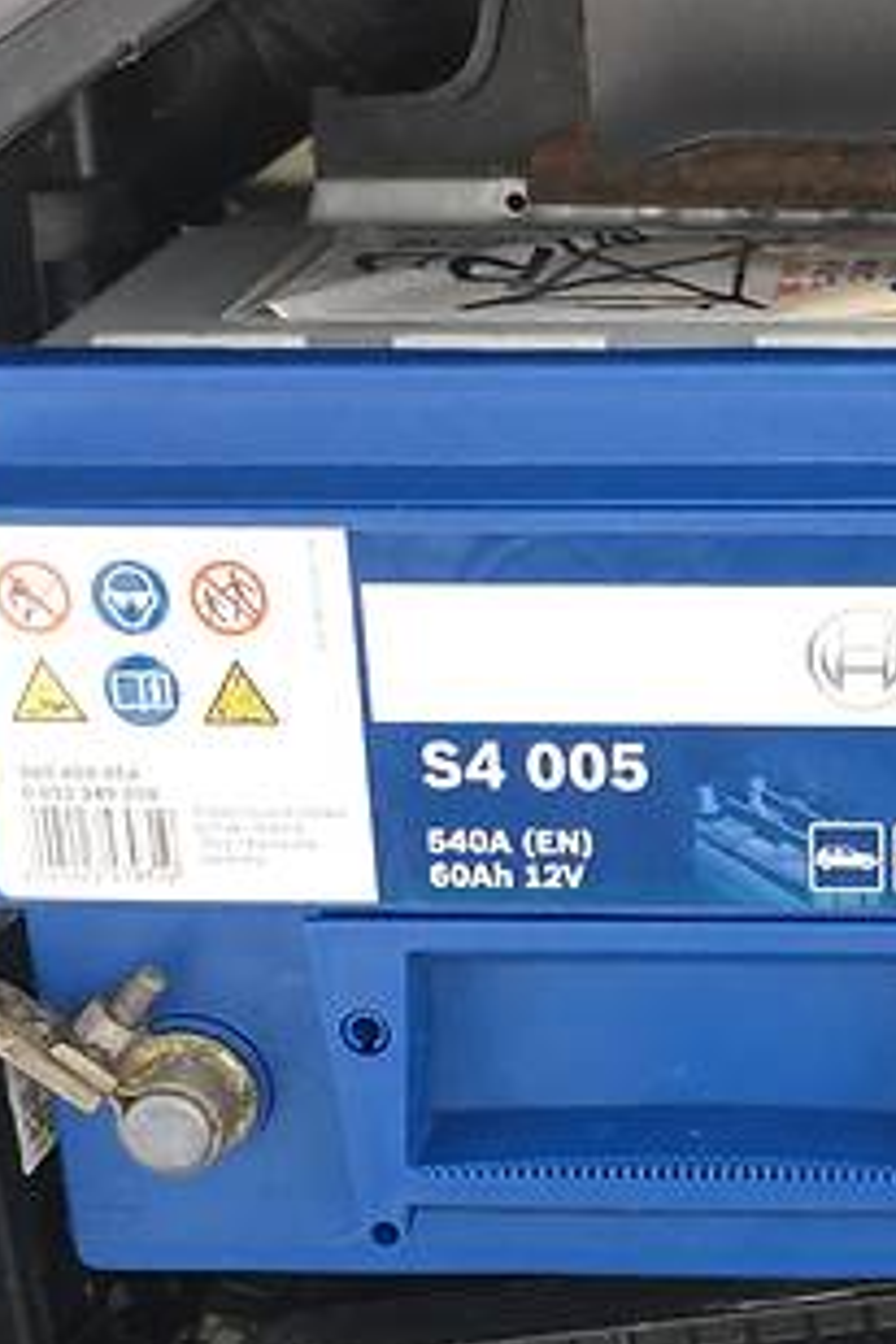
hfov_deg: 17.2
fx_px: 2912
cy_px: 939
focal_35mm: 78
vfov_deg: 25.8
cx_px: 848
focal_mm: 4.2
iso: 40
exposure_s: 1/100
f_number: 2.2
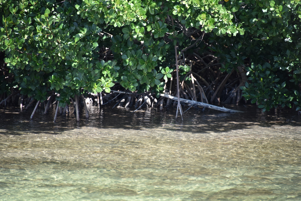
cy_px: 100
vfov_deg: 4.6
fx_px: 2509
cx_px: 150
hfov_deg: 6.9
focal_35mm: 300
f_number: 5.6
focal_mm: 300
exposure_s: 1/640
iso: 720
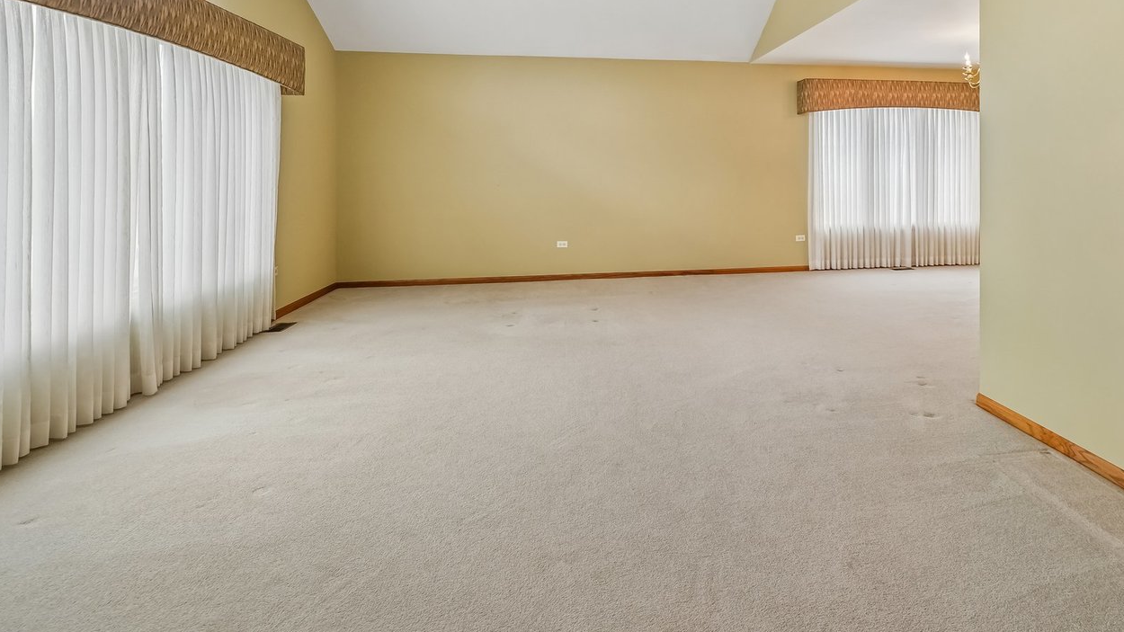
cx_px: 682
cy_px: 165
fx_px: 566
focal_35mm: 19
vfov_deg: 55.8
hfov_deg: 88.3
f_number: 5.6
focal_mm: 14
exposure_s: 1/125
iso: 400
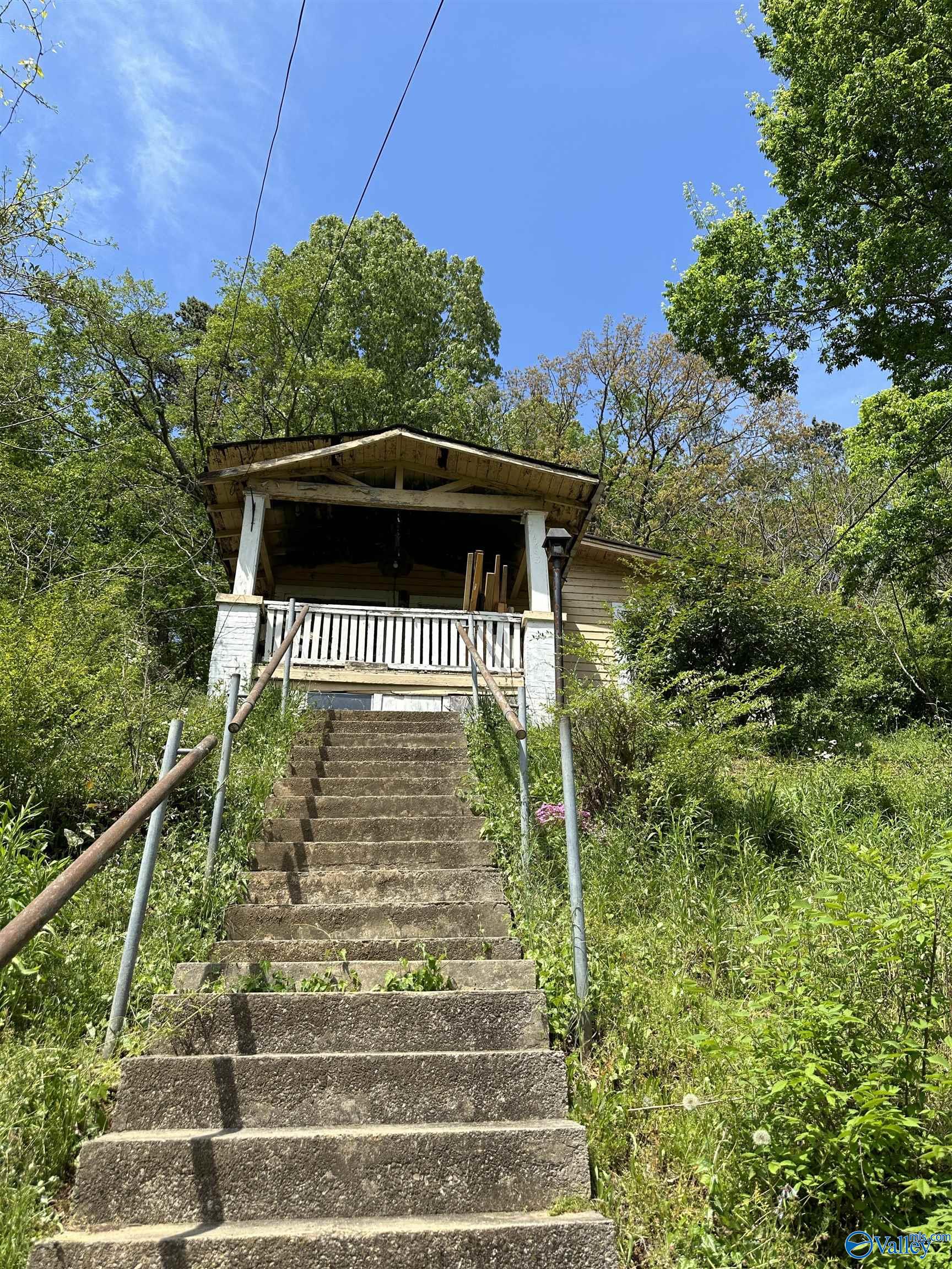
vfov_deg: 71.6
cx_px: 476
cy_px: 634
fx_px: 880
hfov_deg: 56.8
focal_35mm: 24
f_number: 1.78
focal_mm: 6.86
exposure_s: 1/2203
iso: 80
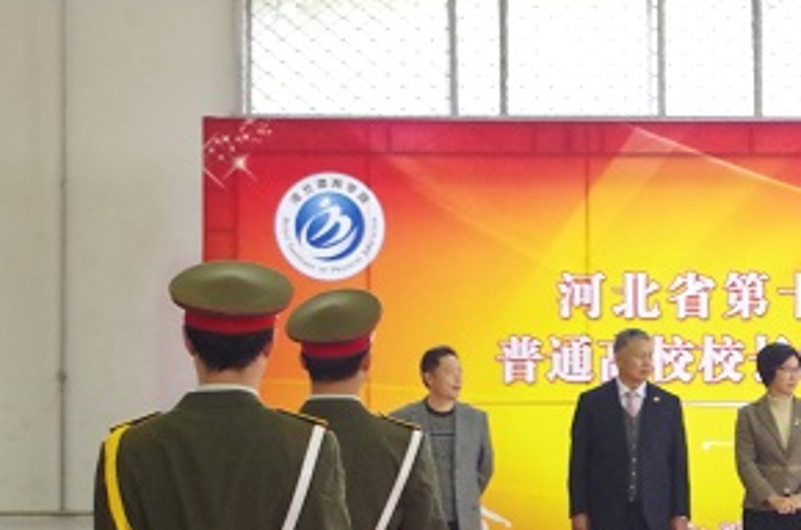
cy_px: 407
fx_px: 3175
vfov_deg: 9.5
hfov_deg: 14.0
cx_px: 895
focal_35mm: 143
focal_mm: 40
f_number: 5.6
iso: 3200
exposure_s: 1/160
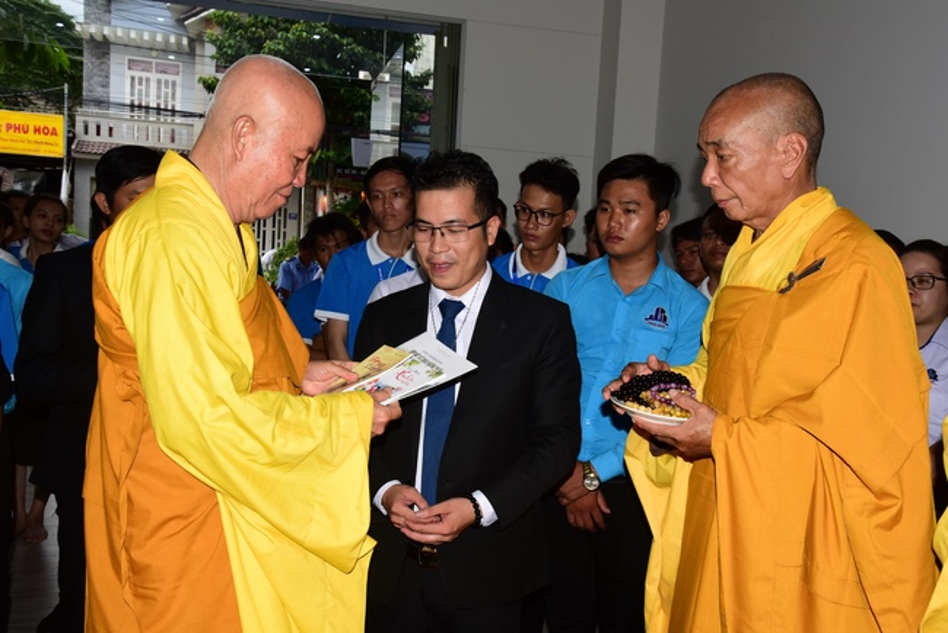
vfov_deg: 37.9
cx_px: 474
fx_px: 922
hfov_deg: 54.4
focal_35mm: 35
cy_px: 316
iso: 500
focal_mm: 35
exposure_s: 1/80
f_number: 10
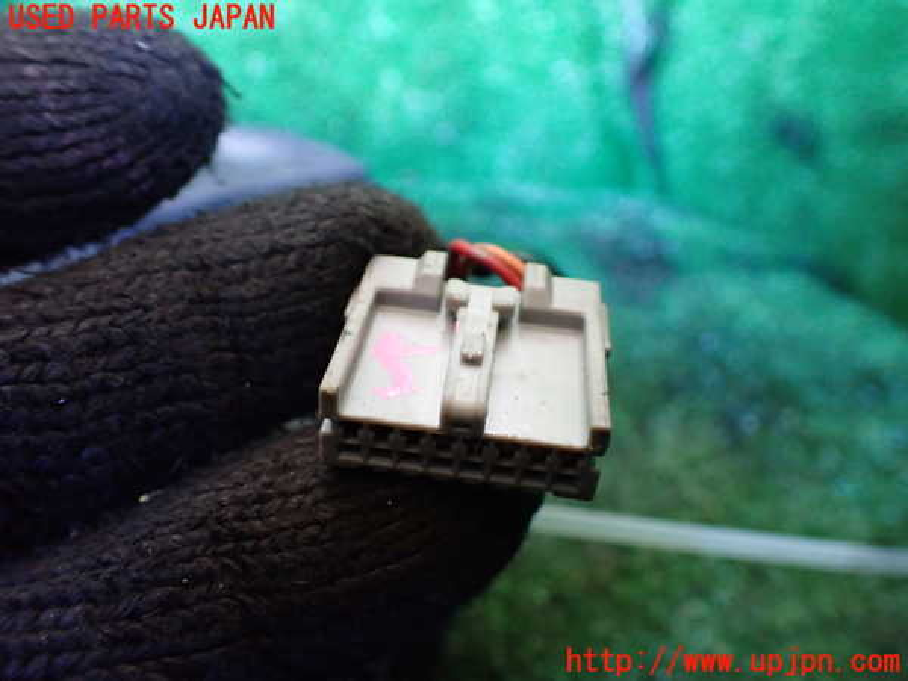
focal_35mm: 30
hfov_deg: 60.0
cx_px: 454
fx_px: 787
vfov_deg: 46.8
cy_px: 340
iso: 800
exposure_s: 1/30
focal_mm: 5.4
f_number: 2.3
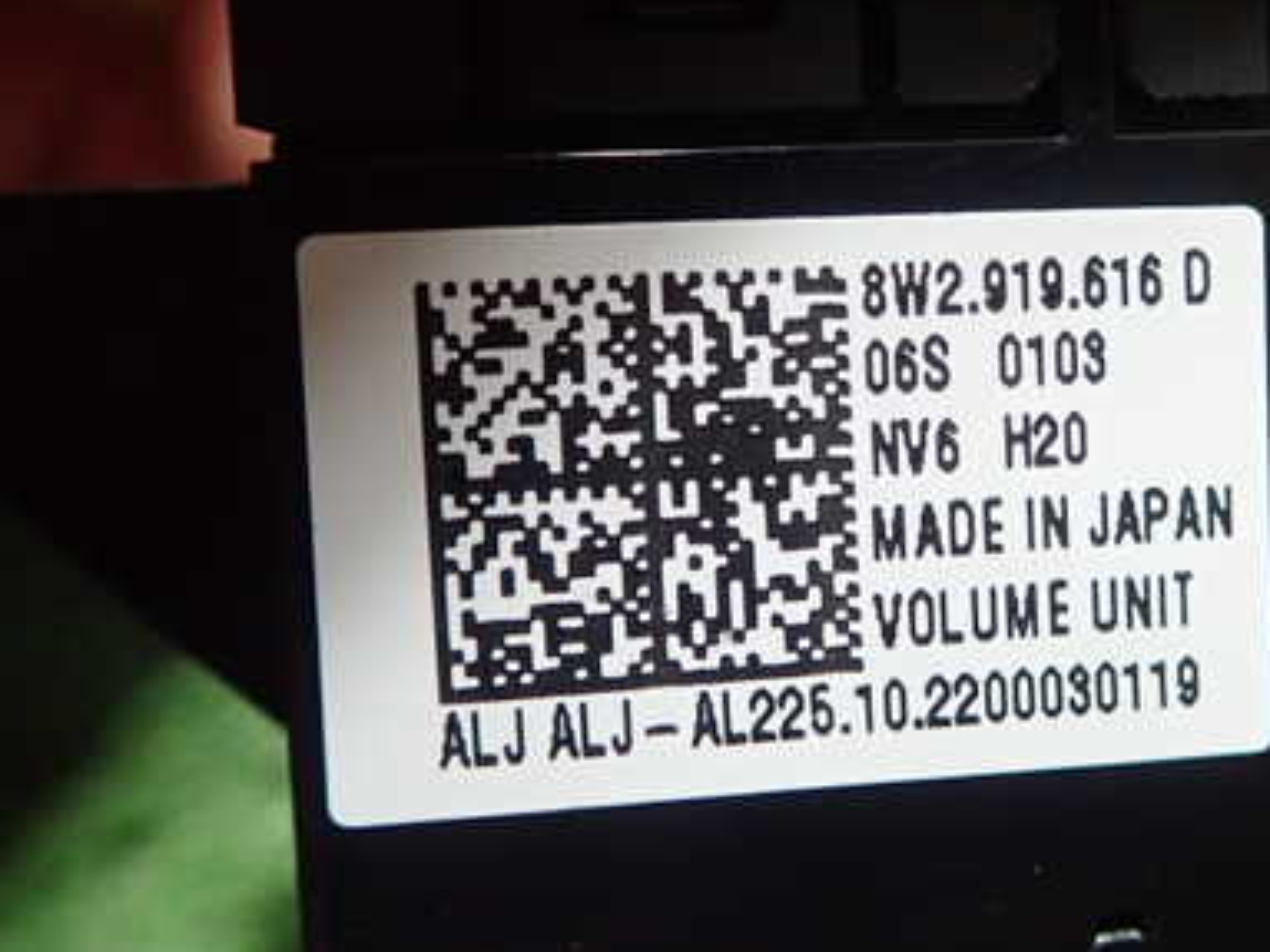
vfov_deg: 30.7
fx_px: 1724
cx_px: 968
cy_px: 362
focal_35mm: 47
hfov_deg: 39.3
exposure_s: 1/125
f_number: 2.3
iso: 800
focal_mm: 5.5
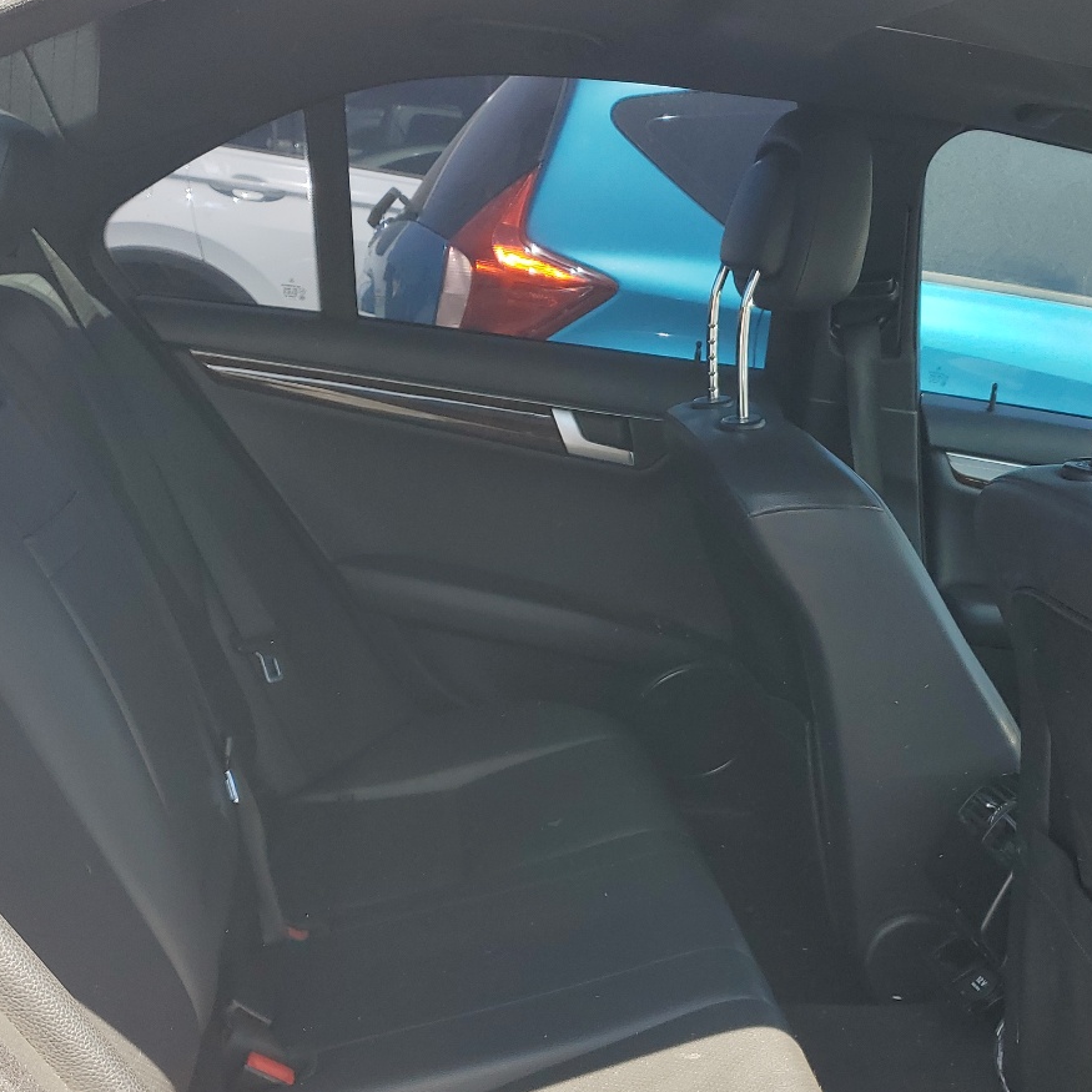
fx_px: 1499
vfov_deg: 39.8
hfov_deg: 40.0
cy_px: 680
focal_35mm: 42
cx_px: 569
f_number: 1.5
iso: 50
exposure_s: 1/323
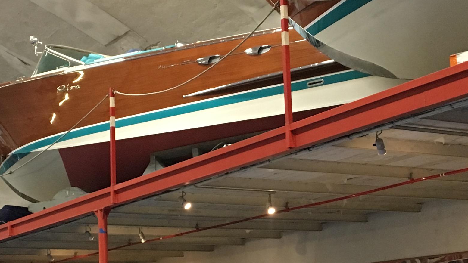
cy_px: 189
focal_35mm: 82
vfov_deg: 14.7
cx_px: 221
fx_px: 1018
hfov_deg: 25.9
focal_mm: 4.15
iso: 200
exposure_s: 1/25
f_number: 2.2
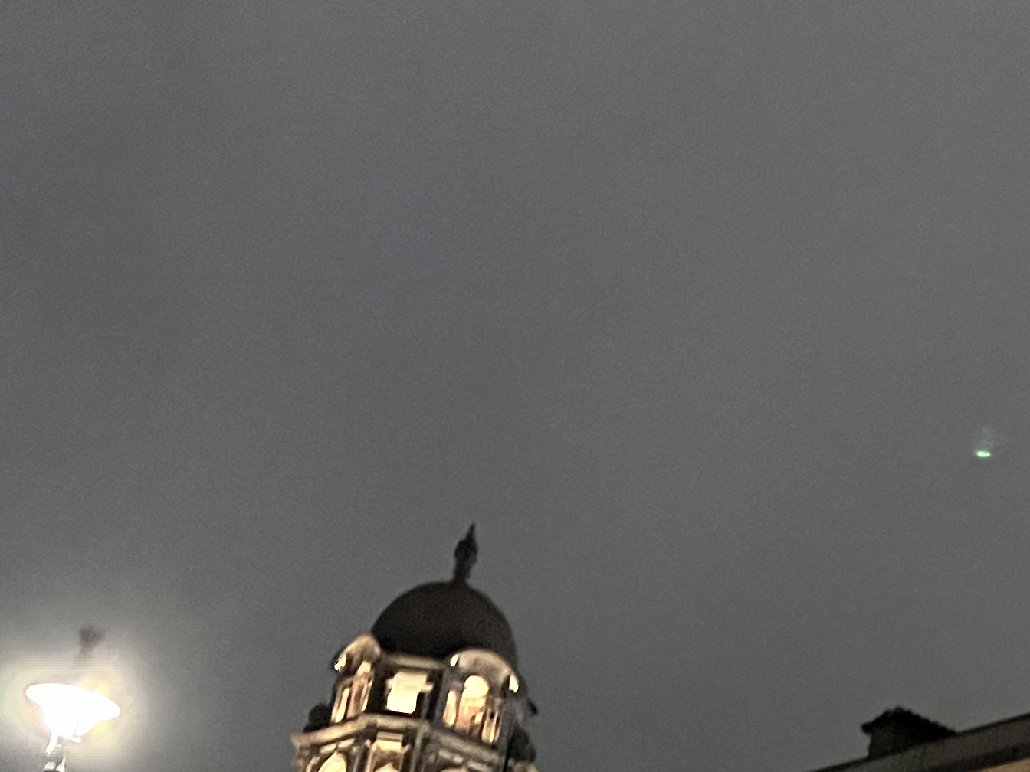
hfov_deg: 22.4
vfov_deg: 18.3
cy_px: 803
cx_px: 1341
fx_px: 2321
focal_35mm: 78
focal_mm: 5.7
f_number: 1.5
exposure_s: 1/33
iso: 640
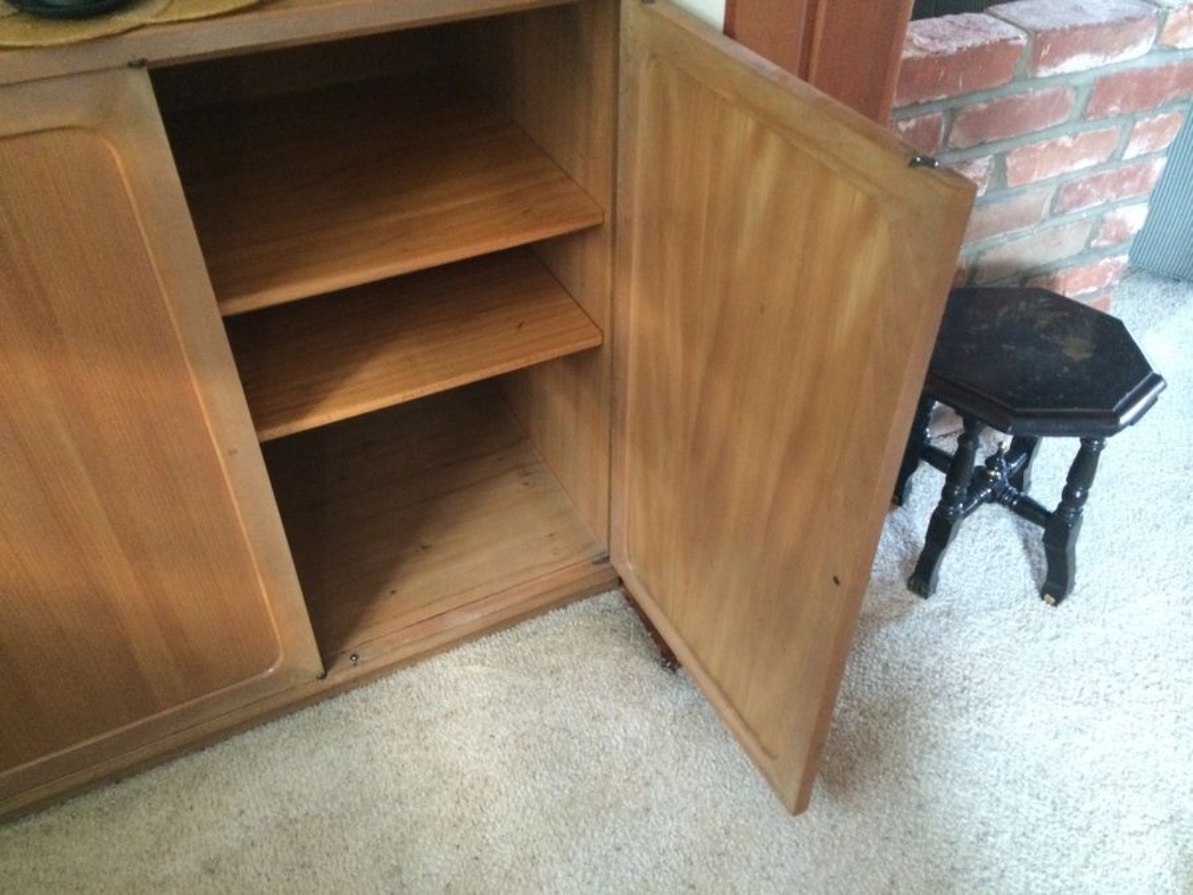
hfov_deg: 60.0
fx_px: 1034
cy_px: 448
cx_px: 596
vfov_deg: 46.8
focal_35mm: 30
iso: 320
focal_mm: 4.12
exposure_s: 1/15
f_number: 2.2
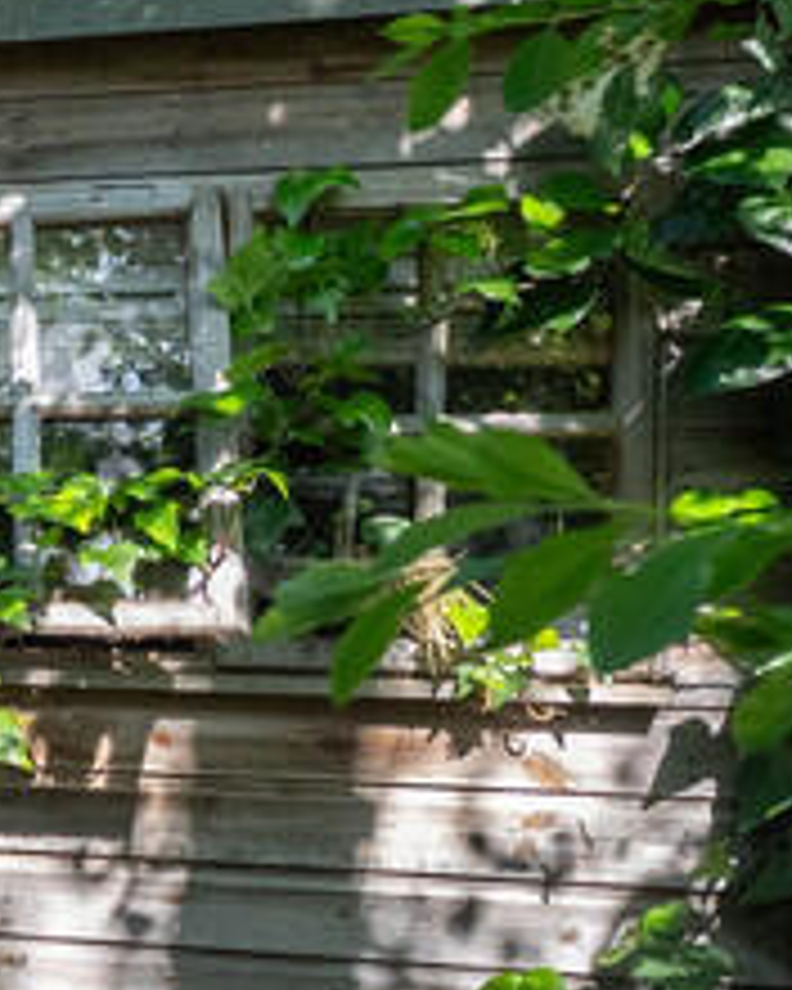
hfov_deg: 15.6
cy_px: 536
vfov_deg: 27.1
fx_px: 2051
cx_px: -936
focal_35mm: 70
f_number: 7.1
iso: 1000
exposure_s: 1/250
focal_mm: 16
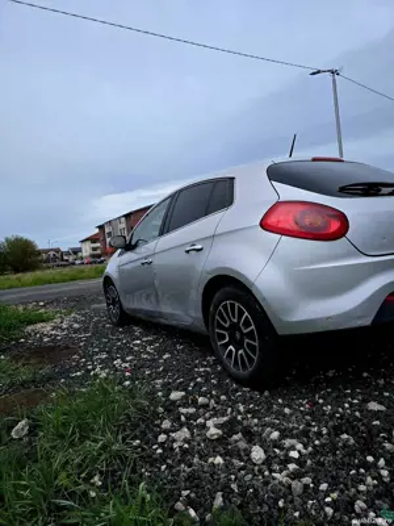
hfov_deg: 58.9
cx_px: 197
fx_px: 349
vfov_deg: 73.9
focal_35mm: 23
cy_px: 263
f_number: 1.7
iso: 200
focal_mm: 6.3
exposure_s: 1/100
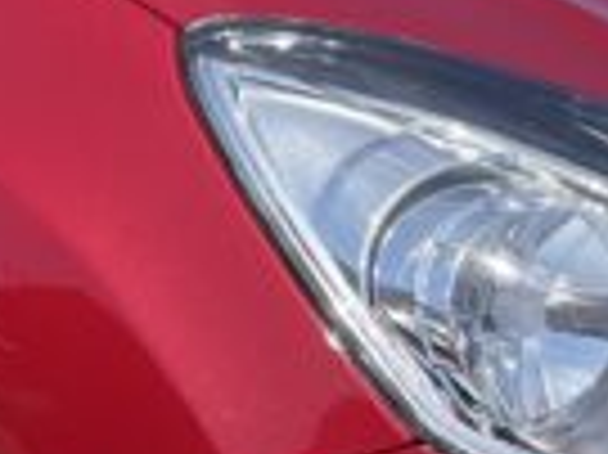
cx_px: 401
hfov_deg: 12.8
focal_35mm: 154
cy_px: 494
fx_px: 2702
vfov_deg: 9.5
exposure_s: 1/1887
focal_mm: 4.2
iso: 32
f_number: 1.6
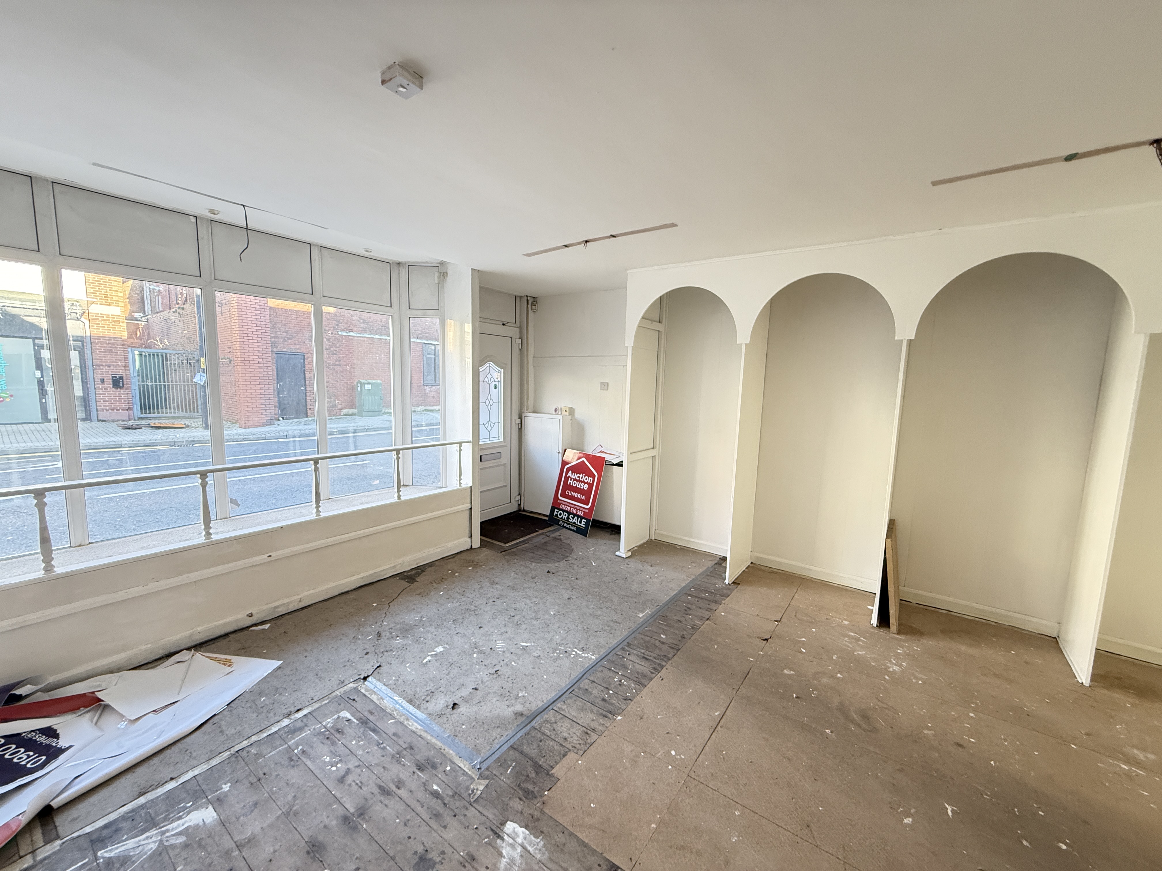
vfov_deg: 85.7
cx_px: 581
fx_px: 470
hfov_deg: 102.1
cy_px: 436
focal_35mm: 14
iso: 320
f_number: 2.2
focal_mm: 2.22
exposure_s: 1/91
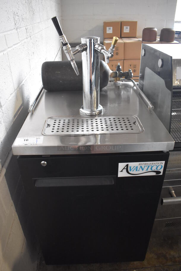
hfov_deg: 48.0
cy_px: 136
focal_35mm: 27
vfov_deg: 67.3
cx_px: 90
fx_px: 203
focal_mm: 18
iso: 2800
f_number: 3.5
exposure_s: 1/125
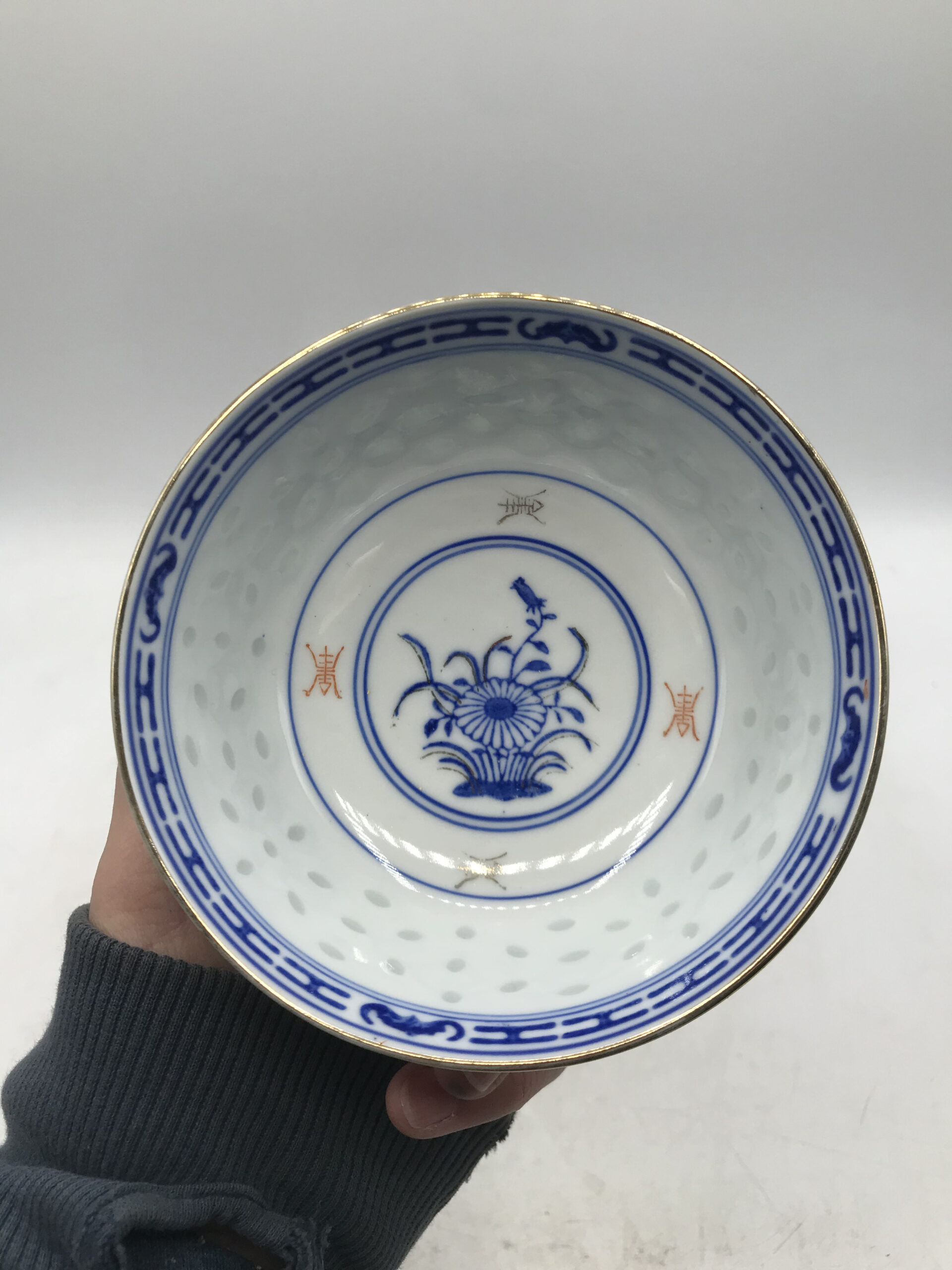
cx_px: 476
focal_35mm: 28
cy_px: 635
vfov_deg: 63.4
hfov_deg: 49.7
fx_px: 1027
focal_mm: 3.99
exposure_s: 1/887
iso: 20
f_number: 1.8
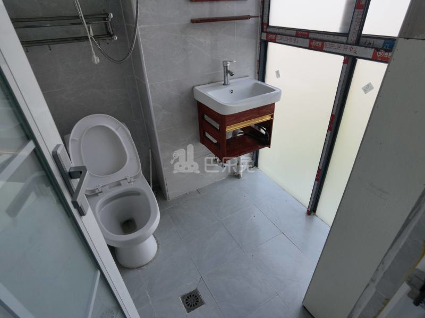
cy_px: 159
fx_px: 221
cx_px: 212
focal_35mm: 18
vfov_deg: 71.6
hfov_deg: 87.8
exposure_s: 1/190
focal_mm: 4.4
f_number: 1.8
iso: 50
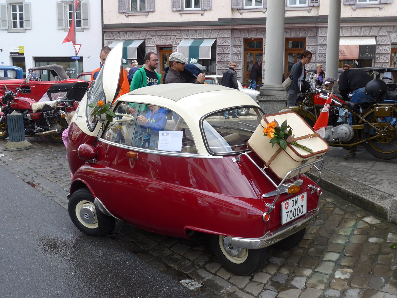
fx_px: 447
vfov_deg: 36.8
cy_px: 149
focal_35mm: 39
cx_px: 198
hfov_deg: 47.9
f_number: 2.8
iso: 80
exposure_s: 1/640
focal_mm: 8
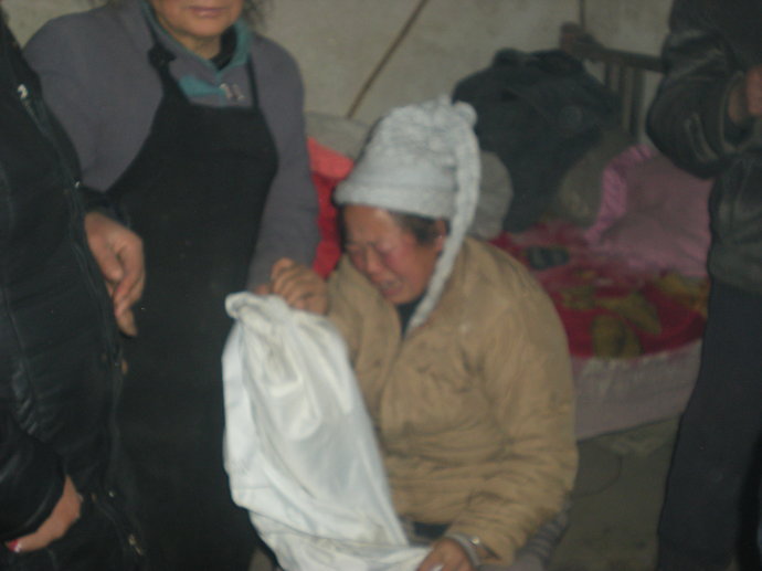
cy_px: 286
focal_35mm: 56
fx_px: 1232
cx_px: 381
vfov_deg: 26.1
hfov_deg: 34.4
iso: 162
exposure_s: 1/60
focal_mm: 9.3
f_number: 3.9
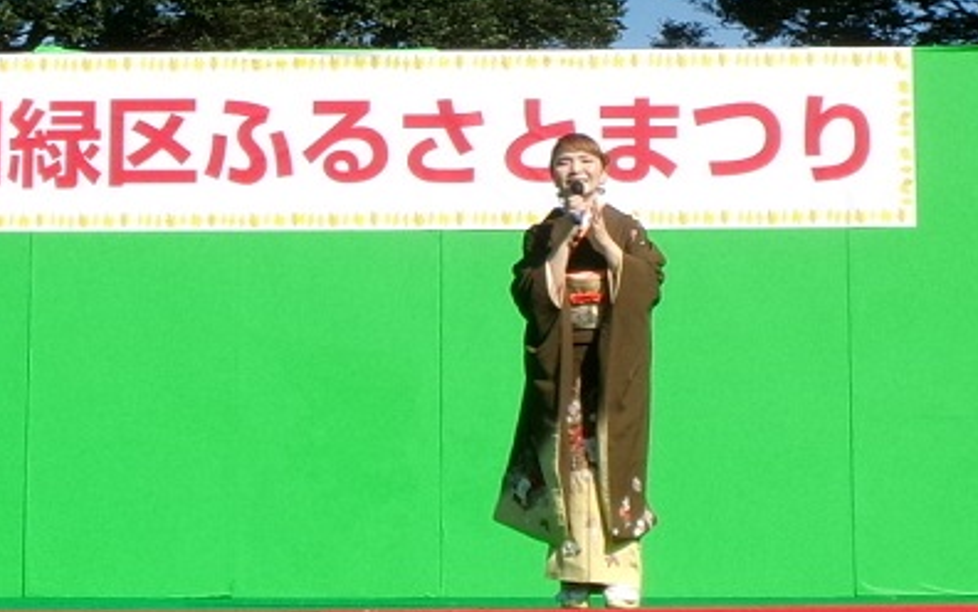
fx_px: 1227
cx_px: 491
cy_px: 338
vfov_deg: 28.0
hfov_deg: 43.5
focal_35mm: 46
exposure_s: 1/120
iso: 100
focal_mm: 7.8
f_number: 12.5
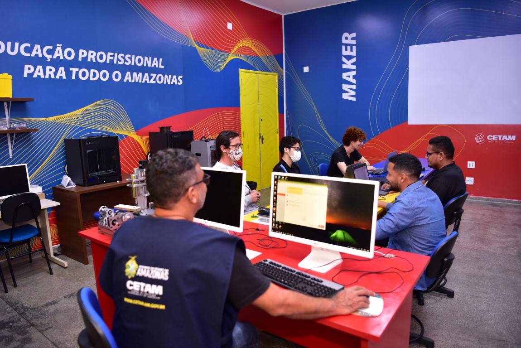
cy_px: 174
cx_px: 260
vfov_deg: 53.2
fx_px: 347
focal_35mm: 24
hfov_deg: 73.7
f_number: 3.2
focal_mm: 24
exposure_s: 1/200
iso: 1600
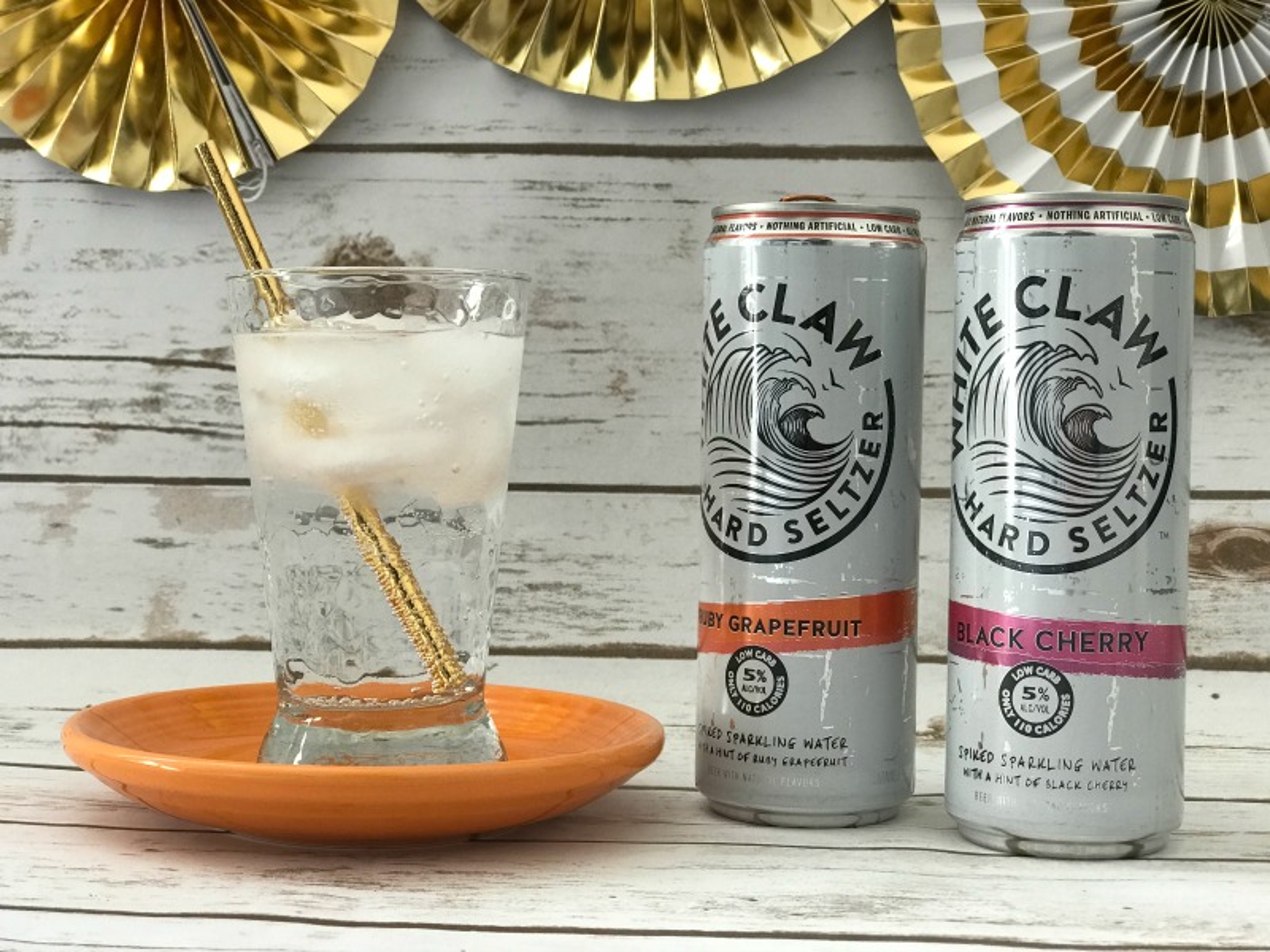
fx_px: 2091
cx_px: 635
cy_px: 476
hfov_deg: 33.8
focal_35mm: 57
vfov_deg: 25.7
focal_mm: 6.6
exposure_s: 1/60
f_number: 2.8
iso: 40
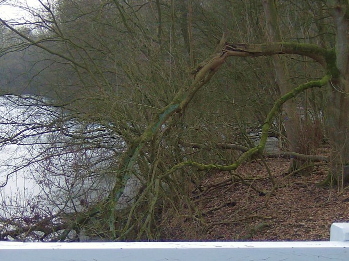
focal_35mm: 82
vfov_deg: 18.0
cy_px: 136
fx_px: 826
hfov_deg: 23.8
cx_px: 138
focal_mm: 9.3
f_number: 3.4
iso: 100
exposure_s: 1/221
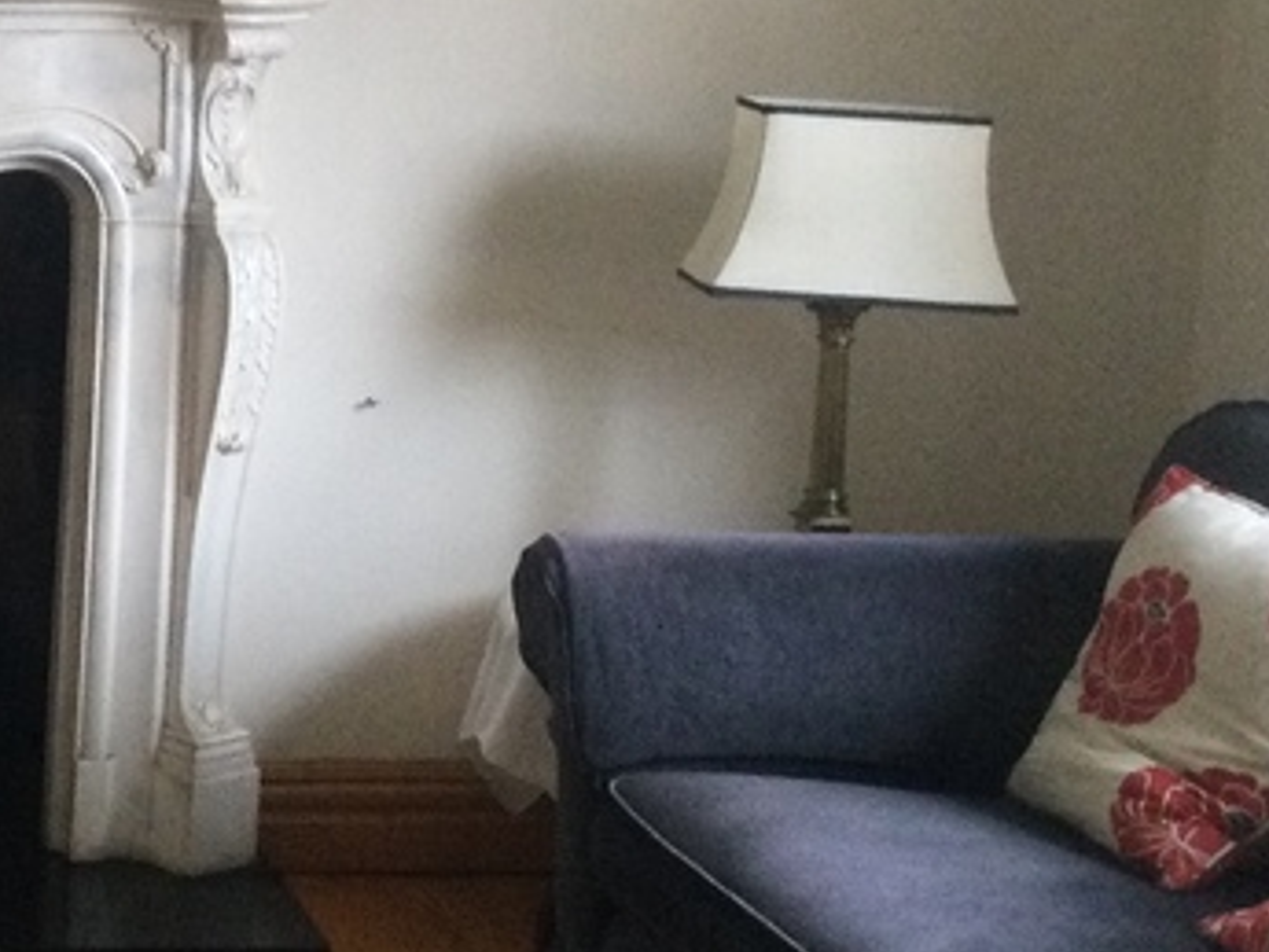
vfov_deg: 16.0
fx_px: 3374
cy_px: 261
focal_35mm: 92
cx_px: -195
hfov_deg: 20.1
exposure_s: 1/33
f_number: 2.4
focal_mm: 3.3
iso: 160
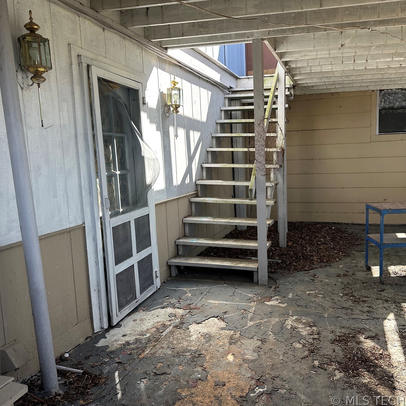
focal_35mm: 29
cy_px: 202
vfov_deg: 55.6
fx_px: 385
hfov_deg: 55.3
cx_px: 240
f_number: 1.78
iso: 80
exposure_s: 1/428
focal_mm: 6.86
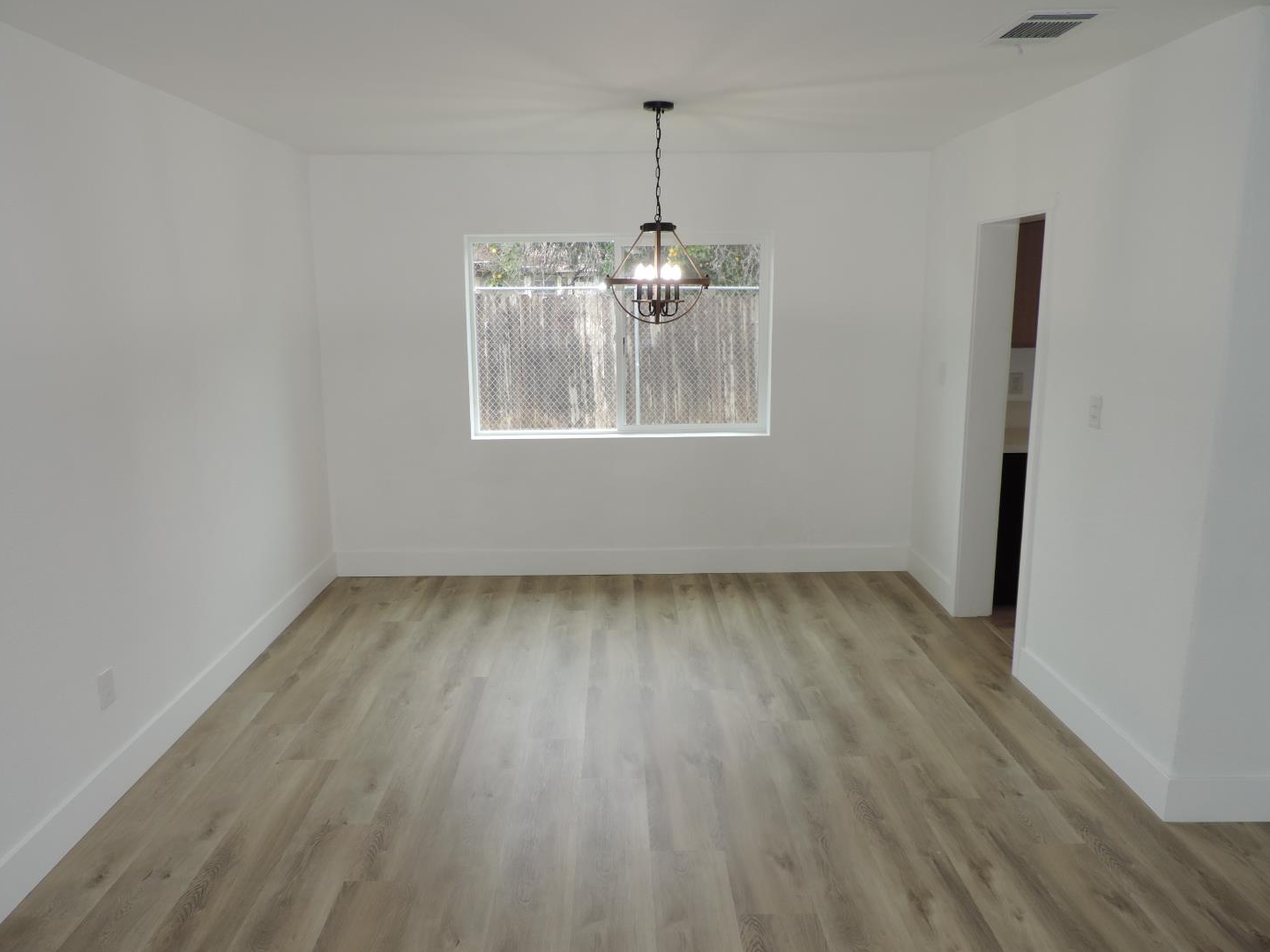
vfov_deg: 54.9
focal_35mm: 25
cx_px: 616
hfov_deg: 69.4
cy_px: 483
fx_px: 917
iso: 80
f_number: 3
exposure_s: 1/40
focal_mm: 4.3
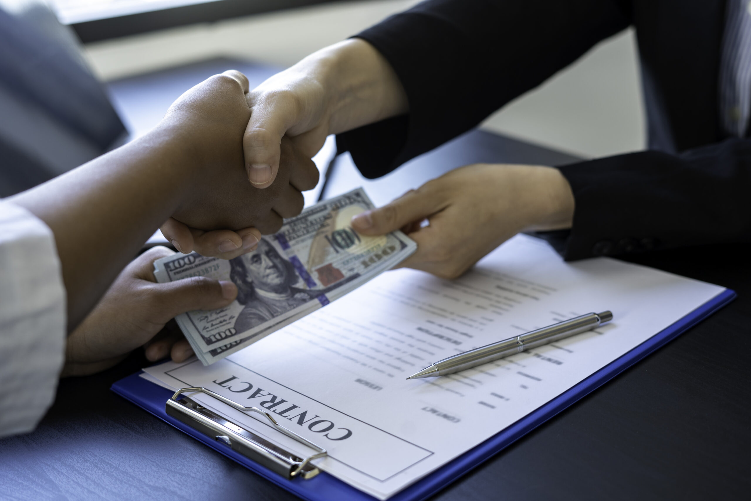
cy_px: 250
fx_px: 1043
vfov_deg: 27.0
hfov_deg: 39.6
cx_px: 376
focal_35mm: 50
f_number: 3.5
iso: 200
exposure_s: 1/60
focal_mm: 50
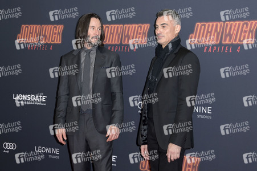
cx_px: 128
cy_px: 86
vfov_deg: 17.5
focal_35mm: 78
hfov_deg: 26.0
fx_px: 556
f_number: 5.6
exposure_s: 1/250
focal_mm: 78
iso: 640
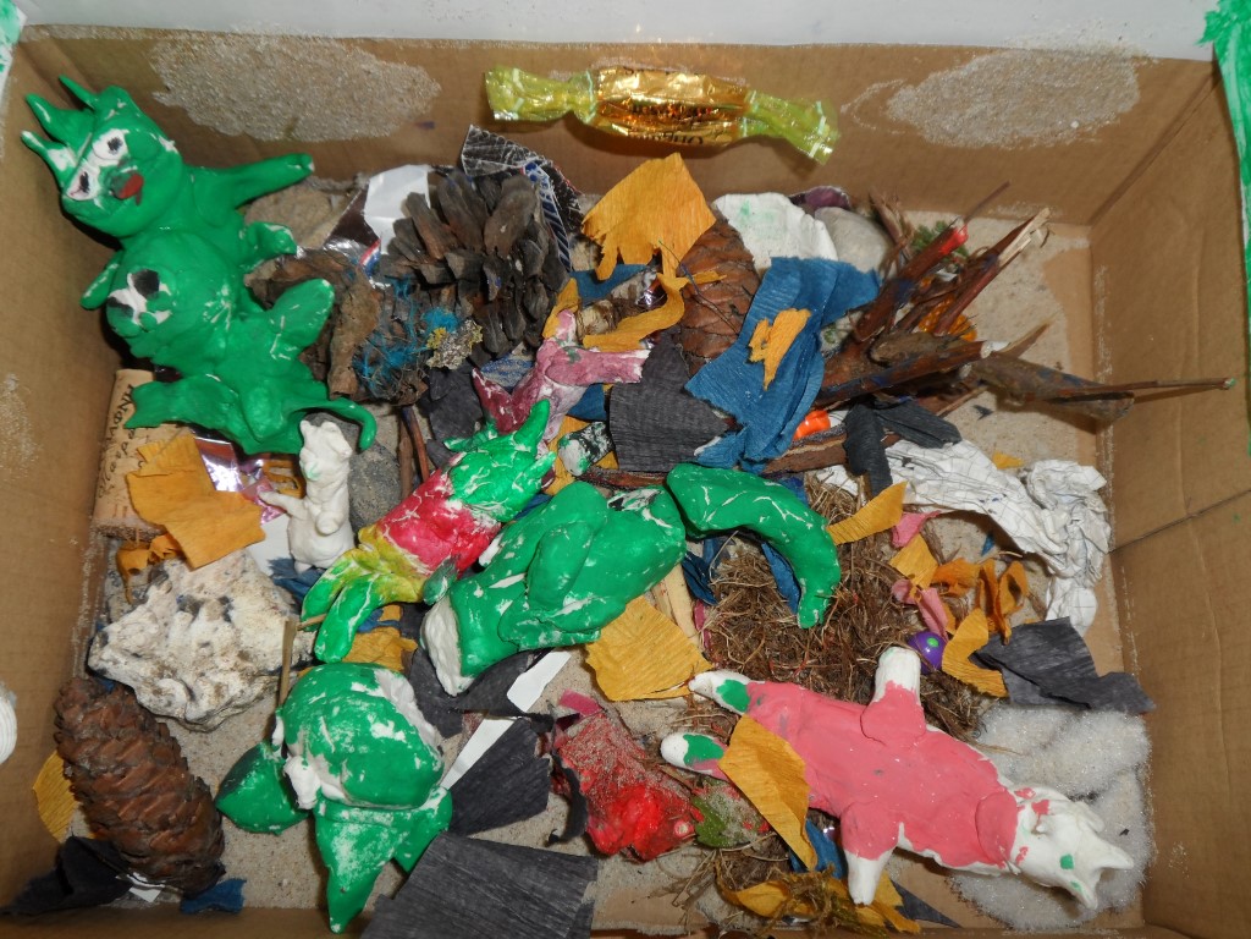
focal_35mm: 32
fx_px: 1156
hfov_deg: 56.8
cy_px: 470
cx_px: 626
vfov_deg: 44.2
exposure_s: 1/30
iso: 100
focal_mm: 5.8
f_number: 3.3
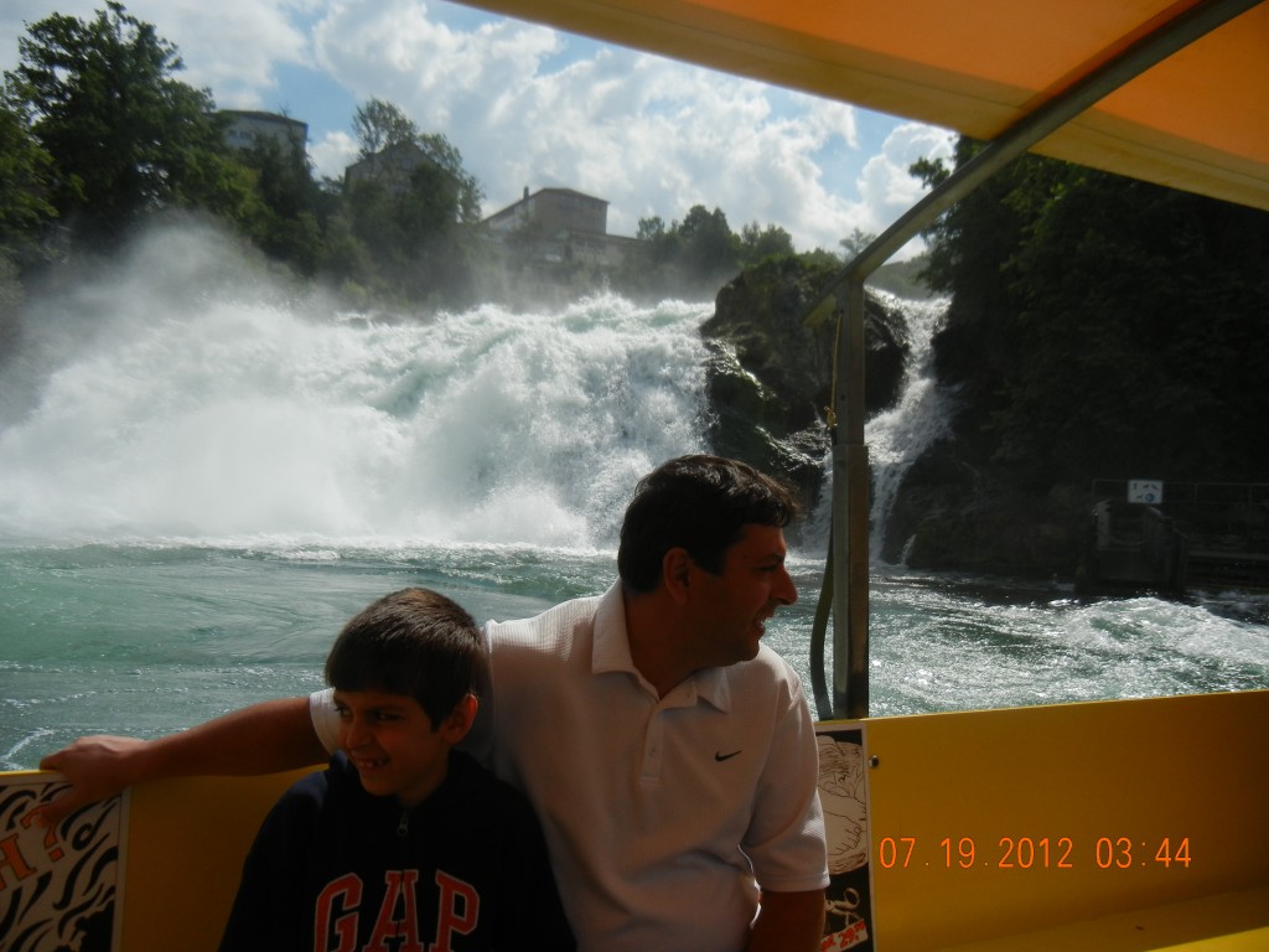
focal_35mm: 30
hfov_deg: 60.0
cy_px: 476
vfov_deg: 46.8
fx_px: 1100
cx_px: 634
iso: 160
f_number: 7
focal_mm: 5.4
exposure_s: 1/1021
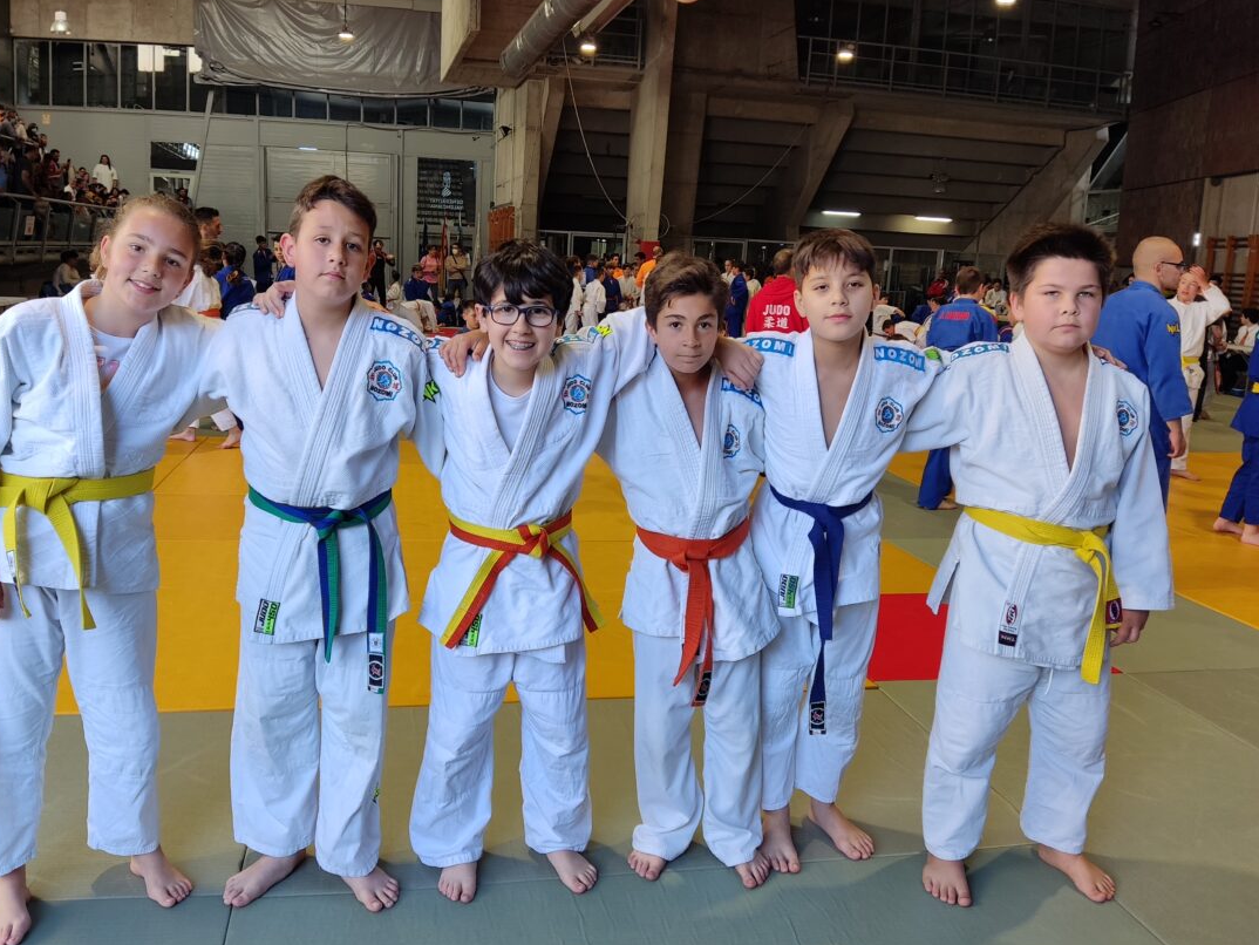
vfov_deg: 51.4
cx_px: 590
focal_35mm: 27
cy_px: 472
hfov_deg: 65.3
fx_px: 982
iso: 88
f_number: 1.79
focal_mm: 4.71
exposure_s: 1/100
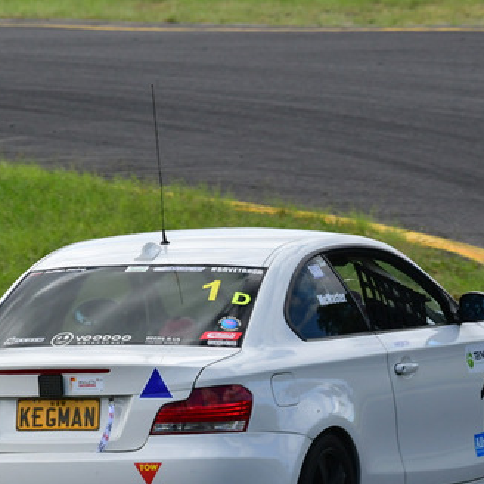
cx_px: 249
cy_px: 288
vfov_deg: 1.7
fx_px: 16705
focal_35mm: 1056
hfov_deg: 1.7
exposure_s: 1/640
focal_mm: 340
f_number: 11
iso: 800
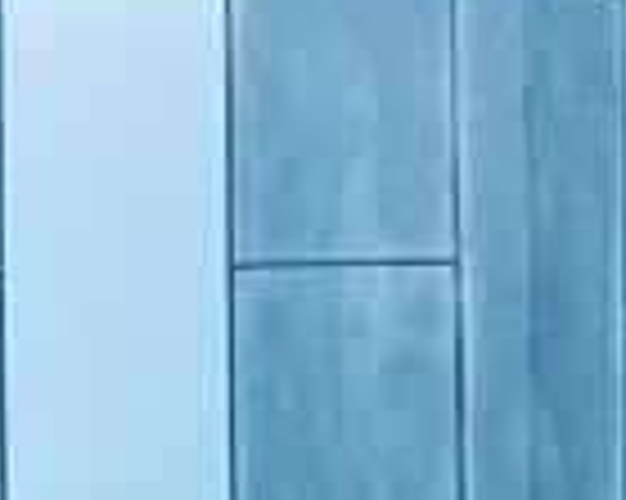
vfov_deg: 13.5
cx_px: -811
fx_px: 1870
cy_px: -419
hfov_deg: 14.1
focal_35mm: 101
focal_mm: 2.22
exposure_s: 1/60
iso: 320
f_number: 2.2
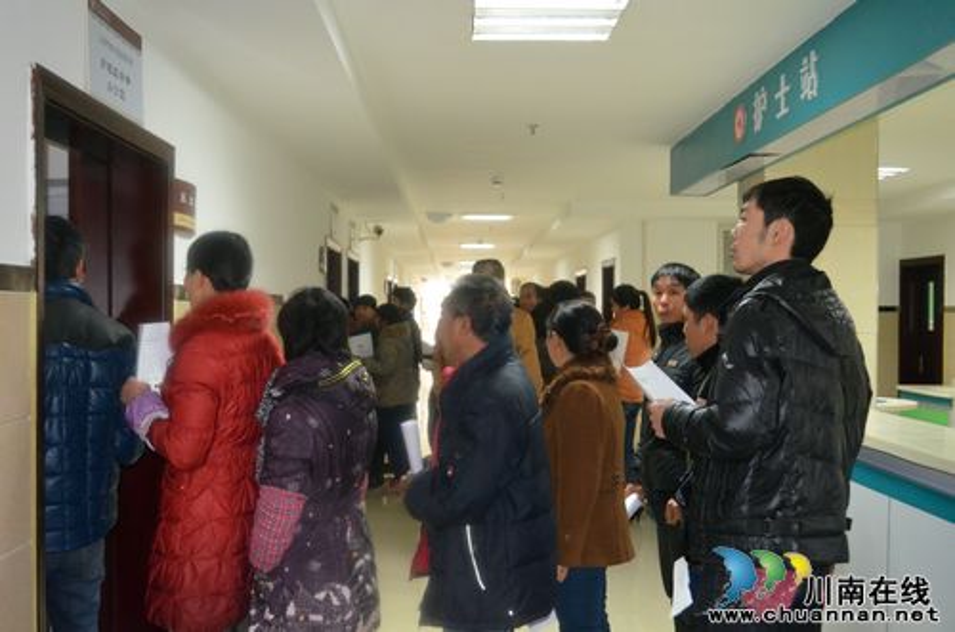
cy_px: 316
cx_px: 478
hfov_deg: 49.6
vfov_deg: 34.1
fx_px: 1032
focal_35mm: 39
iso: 3200
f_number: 4.2
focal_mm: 26
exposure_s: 1/60
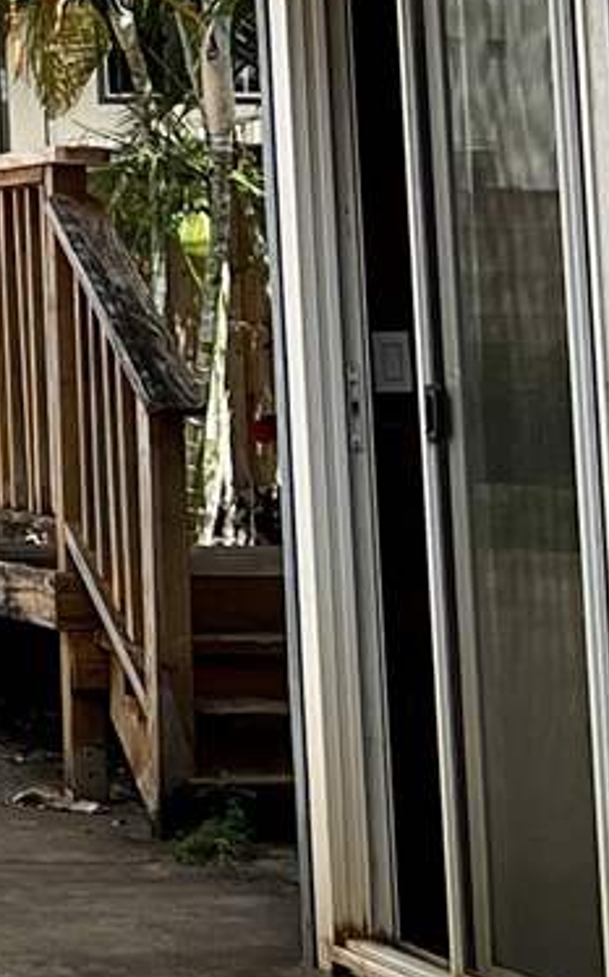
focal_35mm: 170
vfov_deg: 12.0
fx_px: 4525
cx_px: -1270
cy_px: -287
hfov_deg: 6.9
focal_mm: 5.7
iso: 50
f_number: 1.5
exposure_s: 1/3831
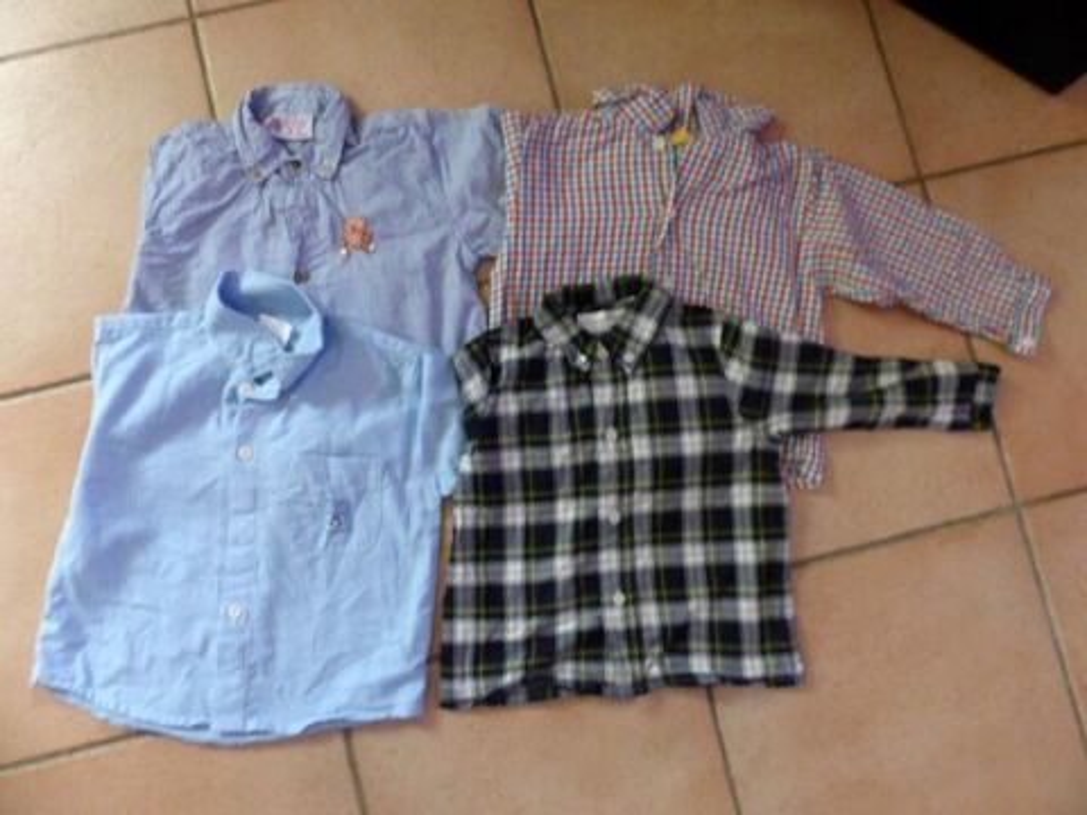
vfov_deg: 54.9
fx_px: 785
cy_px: 408
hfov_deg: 69.4
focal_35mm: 25
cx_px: 544
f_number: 2.8
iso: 640
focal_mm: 4.5
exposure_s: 1/4
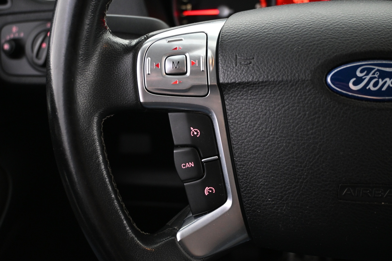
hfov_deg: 53.1
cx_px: 196
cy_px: 130
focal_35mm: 36
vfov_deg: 36.9
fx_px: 392
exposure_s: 1/15
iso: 1600
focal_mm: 24
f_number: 4.2
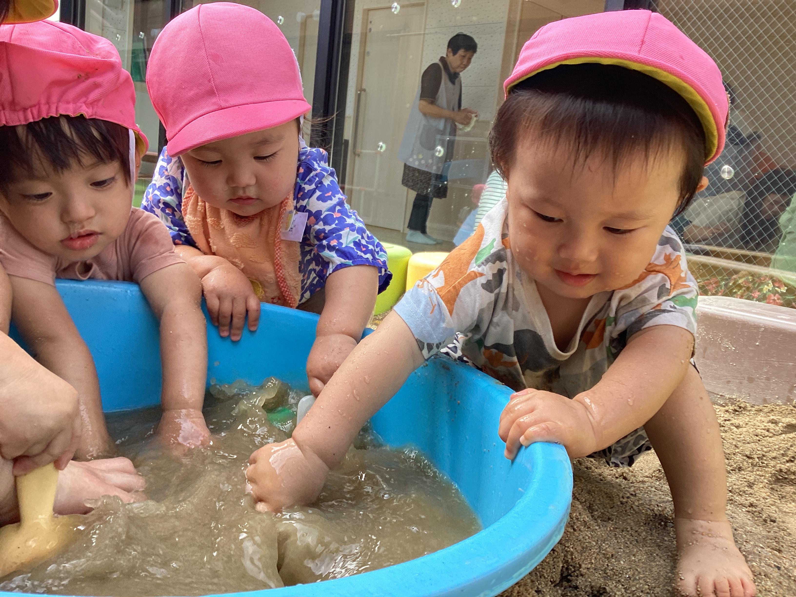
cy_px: 298
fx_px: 713
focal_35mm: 31
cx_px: 398
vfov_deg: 45.4
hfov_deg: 58.4
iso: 32
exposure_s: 1/120
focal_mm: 3.3
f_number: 2.4
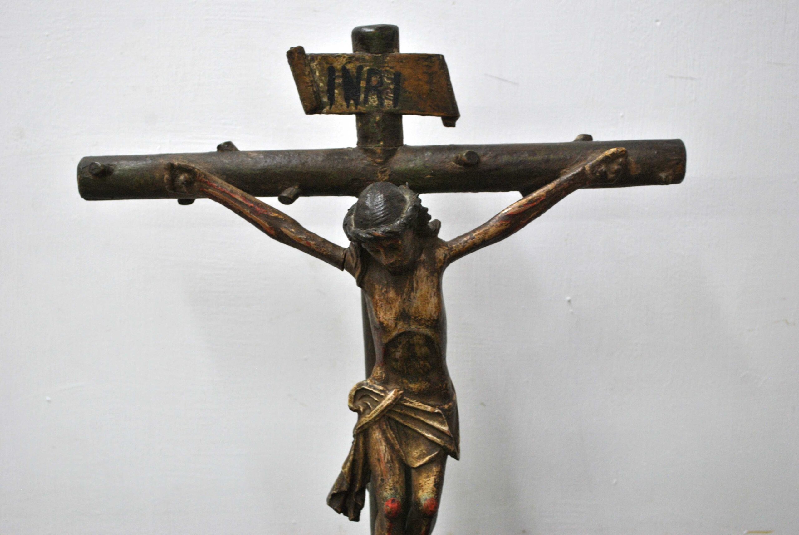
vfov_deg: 23.8
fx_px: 1267
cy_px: 268
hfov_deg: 35.0
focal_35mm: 57
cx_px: 400
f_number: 5
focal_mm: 38
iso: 400
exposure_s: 1/40
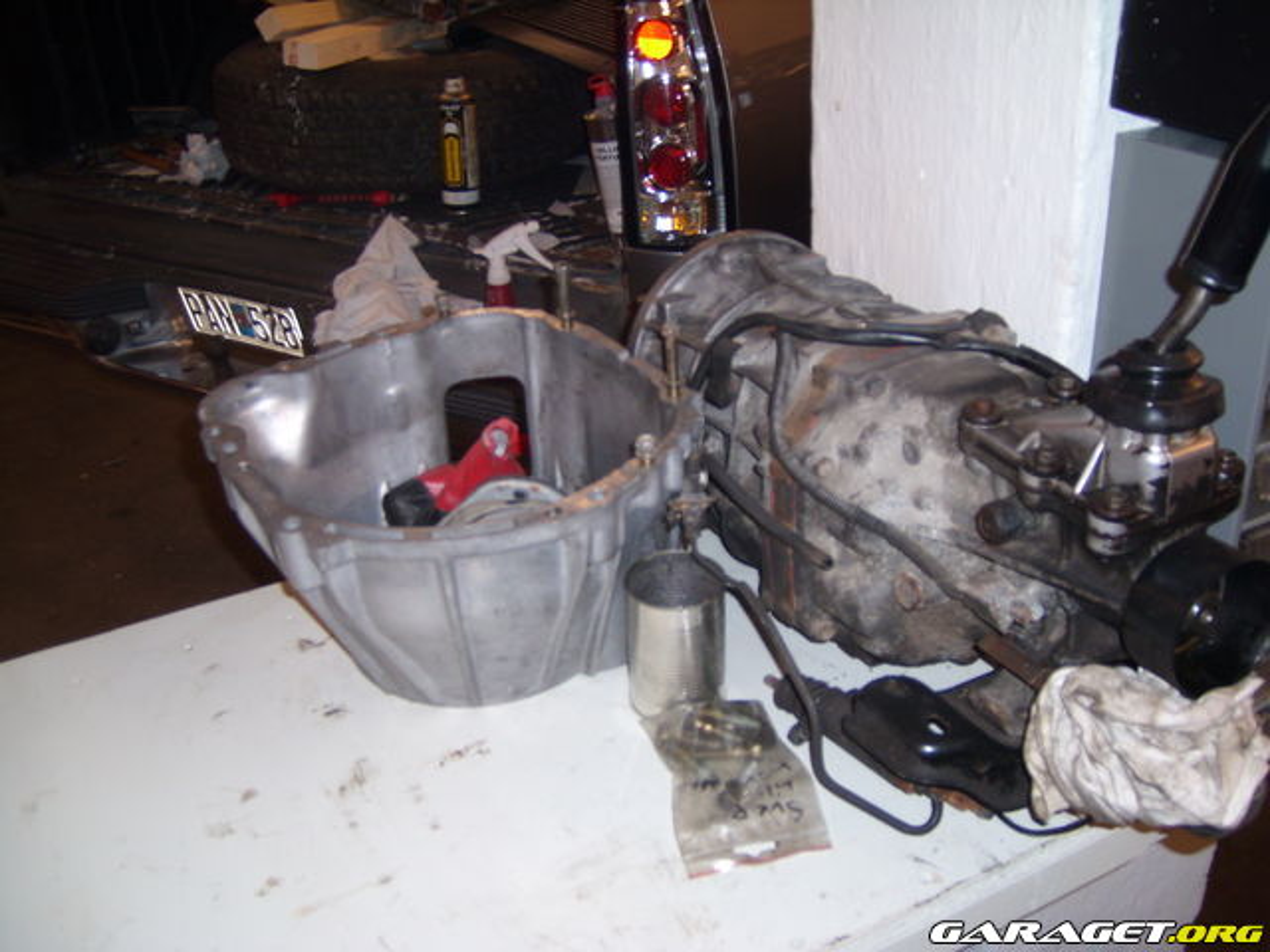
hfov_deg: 52.6
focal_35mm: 35
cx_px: 635
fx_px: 1284
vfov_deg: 40.7
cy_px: 476
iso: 50
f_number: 2.8
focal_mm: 5.8
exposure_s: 1/30
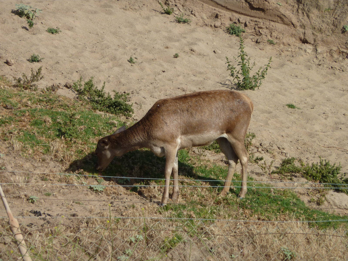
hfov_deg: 7.6
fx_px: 2614
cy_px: 130
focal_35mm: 260
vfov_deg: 5.7
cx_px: 174
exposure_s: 1/800
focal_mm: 42.6
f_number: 5.6
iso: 100
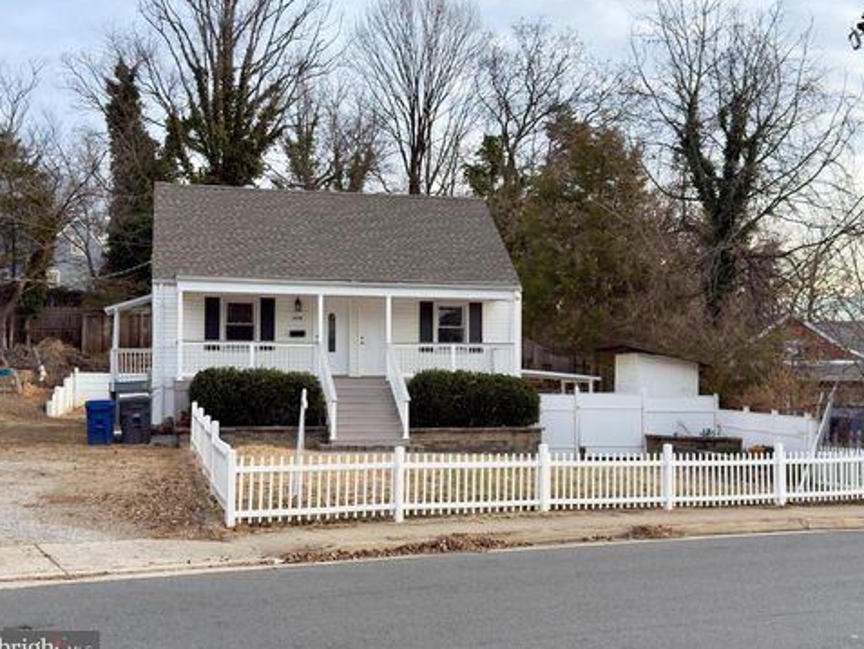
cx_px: 442
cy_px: 327
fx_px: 1098
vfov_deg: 32.9
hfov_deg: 42.9
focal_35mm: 44
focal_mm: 6.76
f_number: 1.78
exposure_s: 1/810
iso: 64
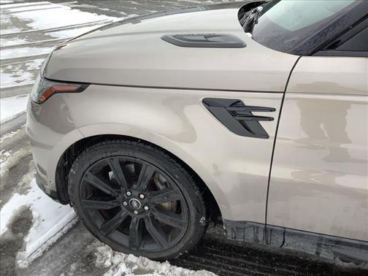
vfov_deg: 45.4
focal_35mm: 31
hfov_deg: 58.4
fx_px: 330
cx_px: 184
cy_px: 138
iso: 25
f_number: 2.4
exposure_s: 1/213
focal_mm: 3.3
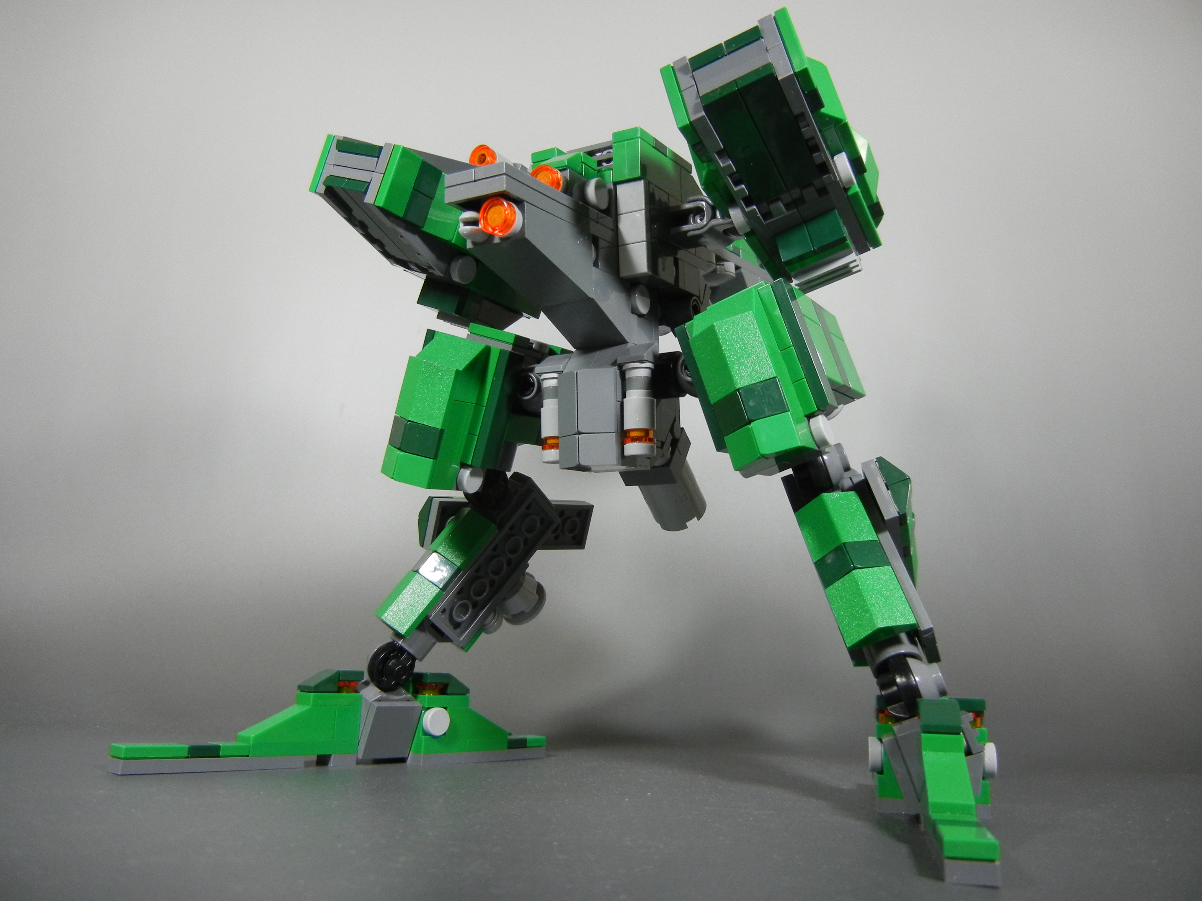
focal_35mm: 30
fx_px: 1042
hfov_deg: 60.0
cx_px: 601
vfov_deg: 46.8
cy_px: 450
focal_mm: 5.4
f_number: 3.5
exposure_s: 1/46.7
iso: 400
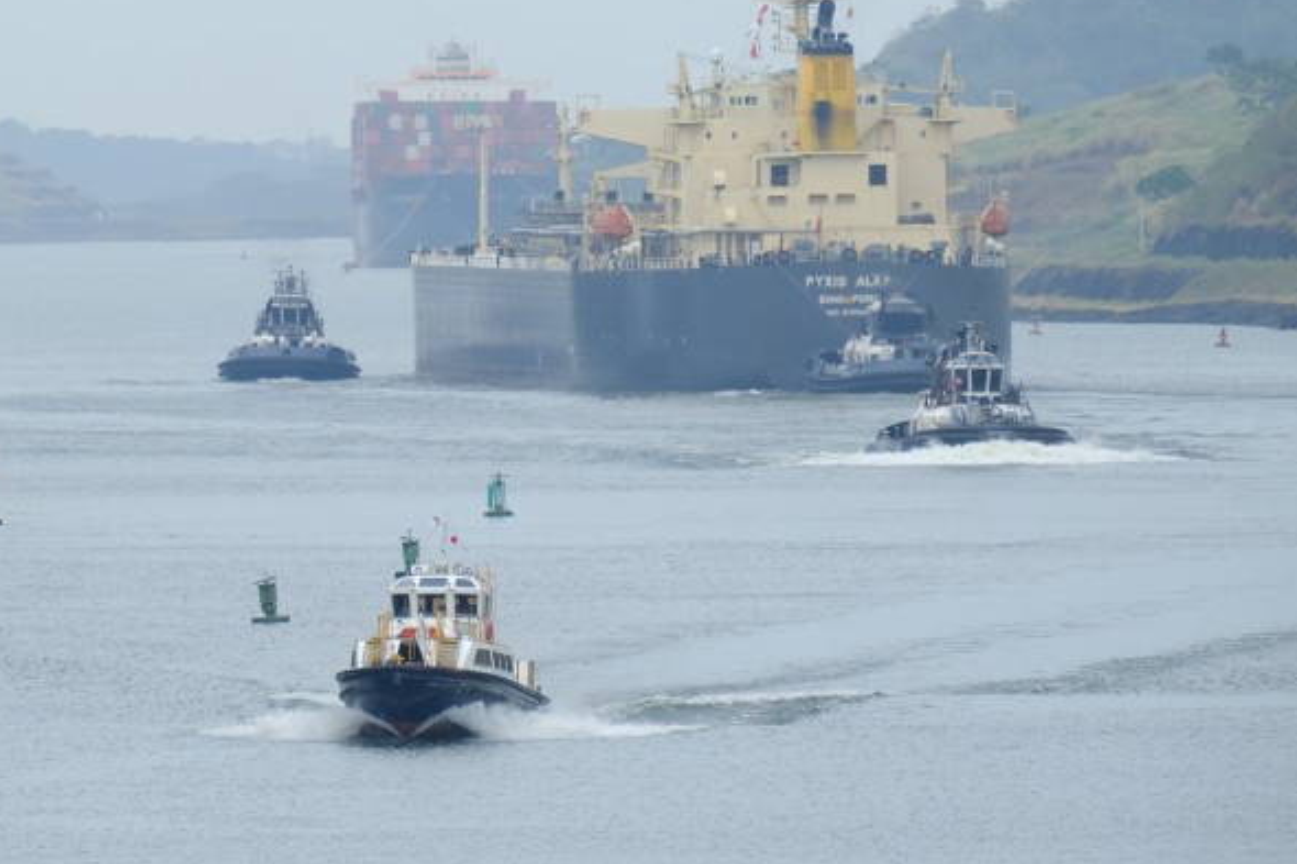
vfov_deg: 2.0
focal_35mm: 687
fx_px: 24743
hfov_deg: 3.0
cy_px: 295
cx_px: 332
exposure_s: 1/1000
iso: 640
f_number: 6.4
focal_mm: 300
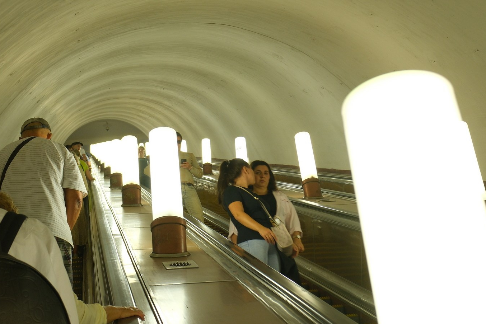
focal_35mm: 62
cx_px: 294
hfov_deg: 32.3
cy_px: 119
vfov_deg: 21.9
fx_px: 837
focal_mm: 27
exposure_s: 1/38
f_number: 5.6
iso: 640
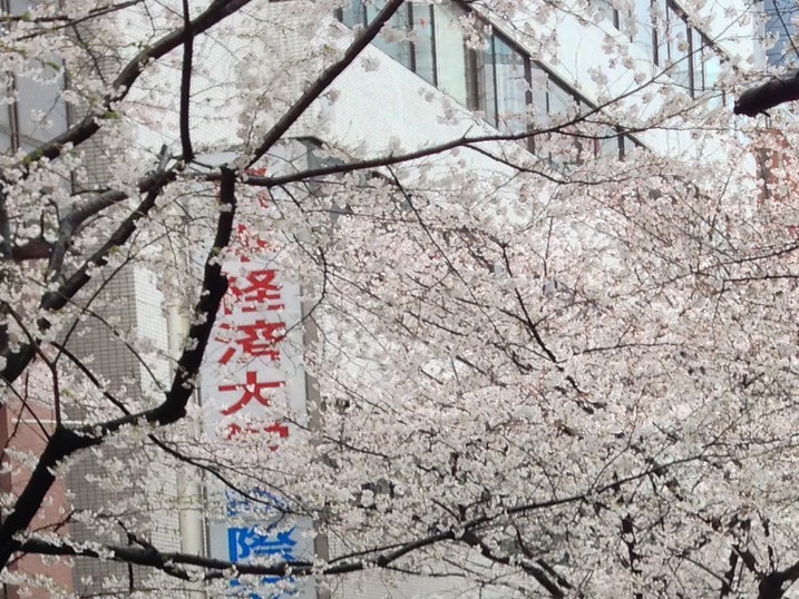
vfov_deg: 12.1
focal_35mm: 115
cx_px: 671
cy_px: 979
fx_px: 2655
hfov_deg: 16.9
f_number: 2.4
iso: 64
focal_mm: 4.12
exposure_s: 1/60
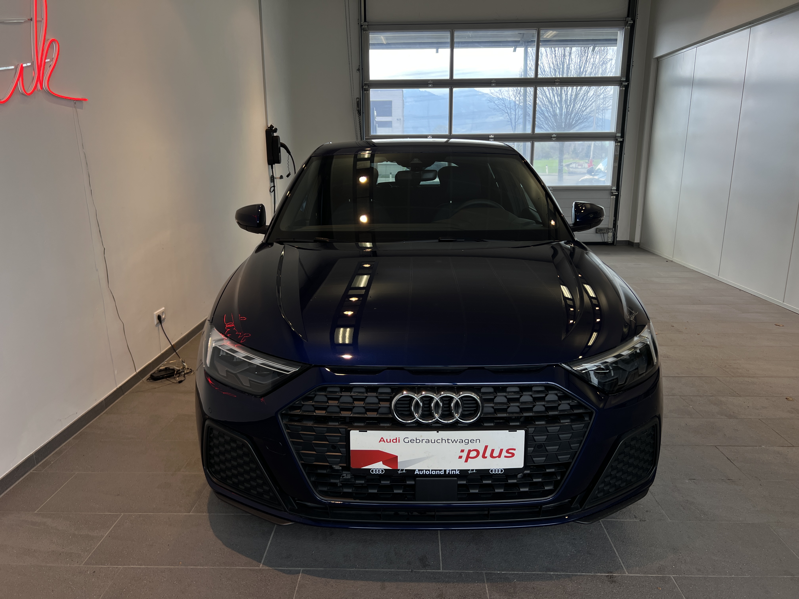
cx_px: 400
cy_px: 300
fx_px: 600
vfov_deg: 53.1
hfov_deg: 67.3
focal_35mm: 26
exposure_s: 1/241
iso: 40
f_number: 1.5
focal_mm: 5.7
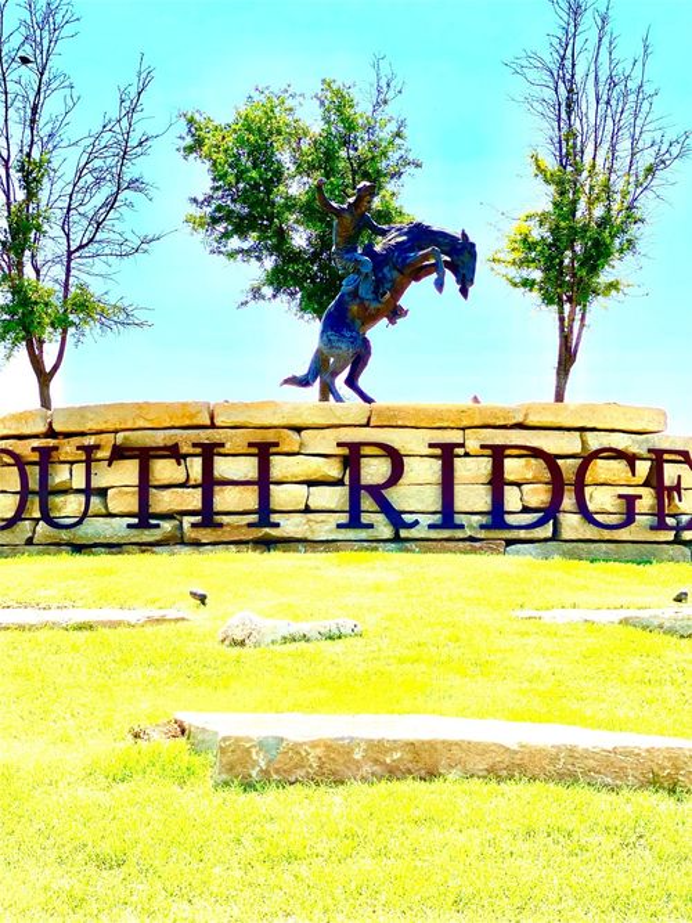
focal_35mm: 52
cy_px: 462
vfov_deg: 36.8
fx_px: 1386
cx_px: 346
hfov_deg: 28.0
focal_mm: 6
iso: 20
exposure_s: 1/1996
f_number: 2
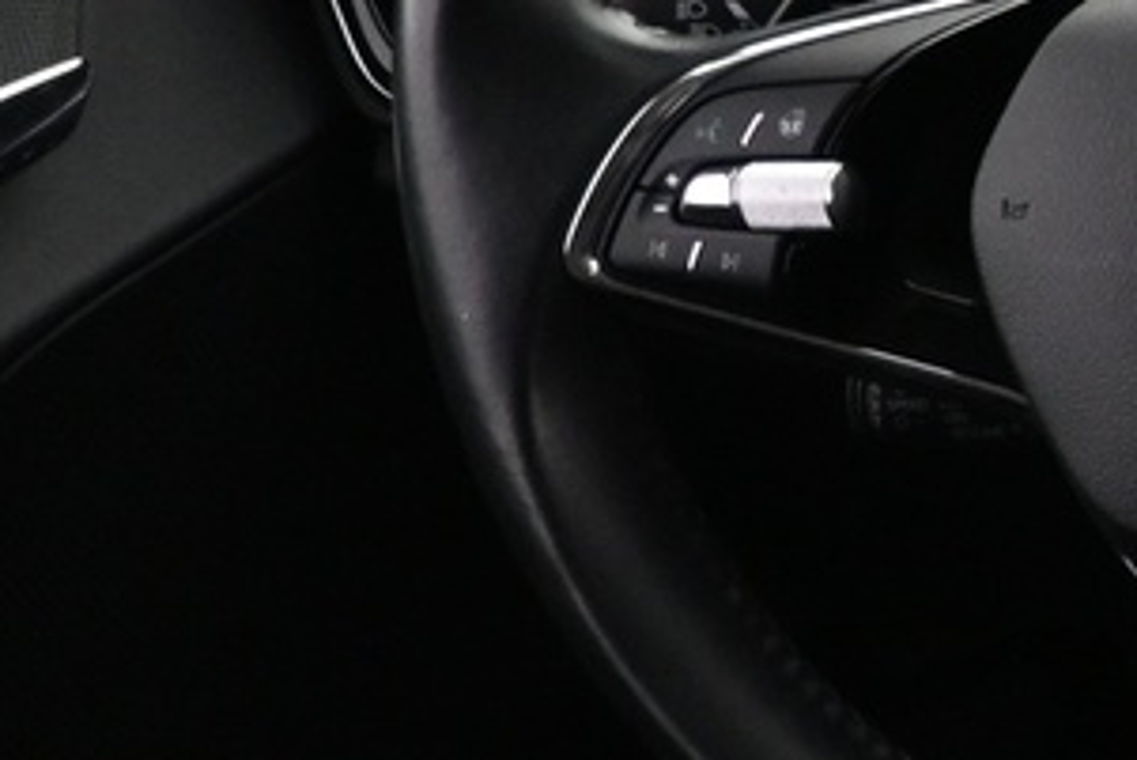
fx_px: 4076
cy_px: 832
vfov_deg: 10.5
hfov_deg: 11.9
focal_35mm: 129
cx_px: 2973
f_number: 3.5
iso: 1600
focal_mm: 16
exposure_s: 1/25
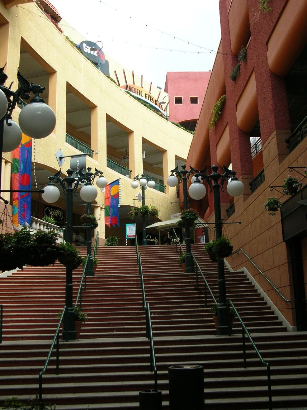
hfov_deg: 34.3
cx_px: 154
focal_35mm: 42
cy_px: 205
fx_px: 497
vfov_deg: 44.8
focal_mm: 7.1
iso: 50
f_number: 3
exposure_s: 1/331
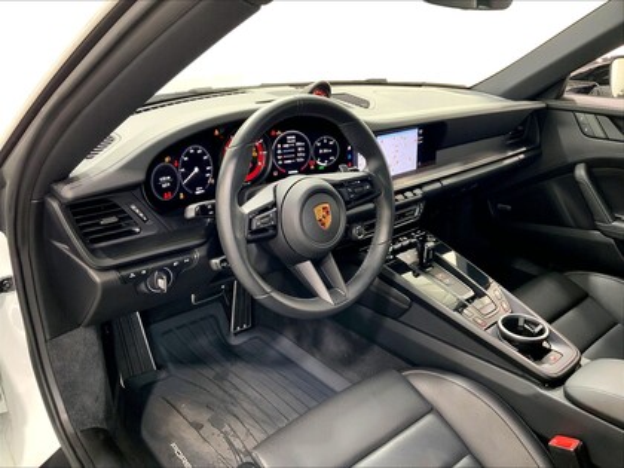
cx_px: 312
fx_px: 523
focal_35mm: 29
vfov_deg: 48.2
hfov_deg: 61.7
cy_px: 234
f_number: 1.8
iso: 80
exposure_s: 1/60
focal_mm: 3
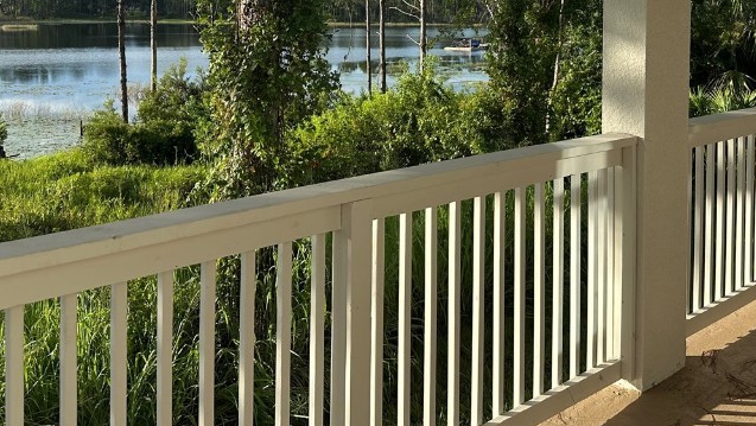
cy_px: 38
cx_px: 388
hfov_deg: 48.3
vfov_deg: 27.3
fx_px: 842
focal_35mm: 42
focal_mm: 6.86
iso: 80
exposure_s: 1/2591
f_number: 1.78
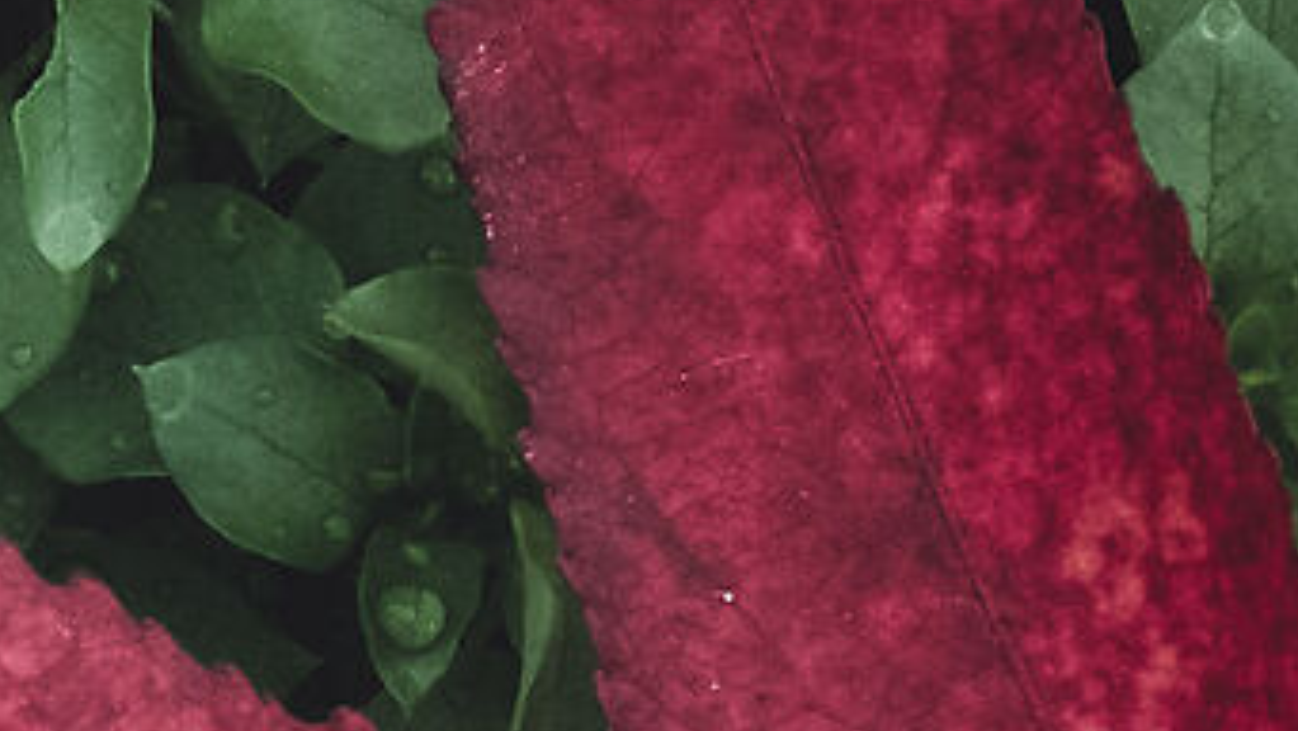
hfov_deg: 10.8
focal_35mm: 199
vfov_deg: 6.0
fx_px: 6851
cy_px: 1188
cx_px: 902
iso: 800
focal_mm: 18
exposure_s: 1/160
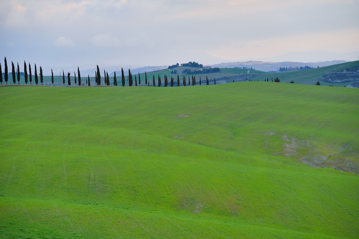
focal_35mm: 121
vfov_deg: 11.3
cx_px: 180
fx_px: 1206
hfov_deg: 16.9
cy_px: 119
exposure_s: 1/80
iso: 250
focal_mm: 120
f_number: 4.5
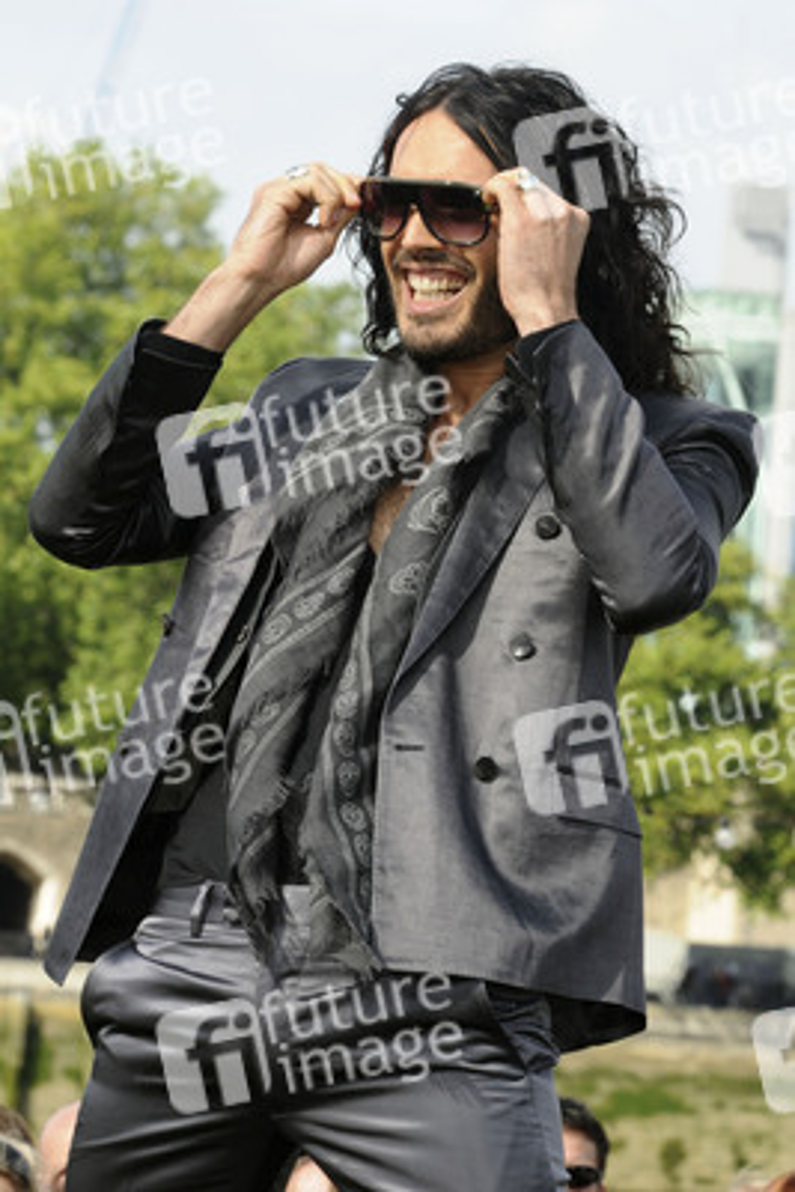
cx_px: 398
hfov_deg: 5.4
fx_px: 8439
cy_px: 596
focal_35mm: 255
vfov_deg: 8.1
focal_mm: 170
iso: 400
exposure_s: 1/125
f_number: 14
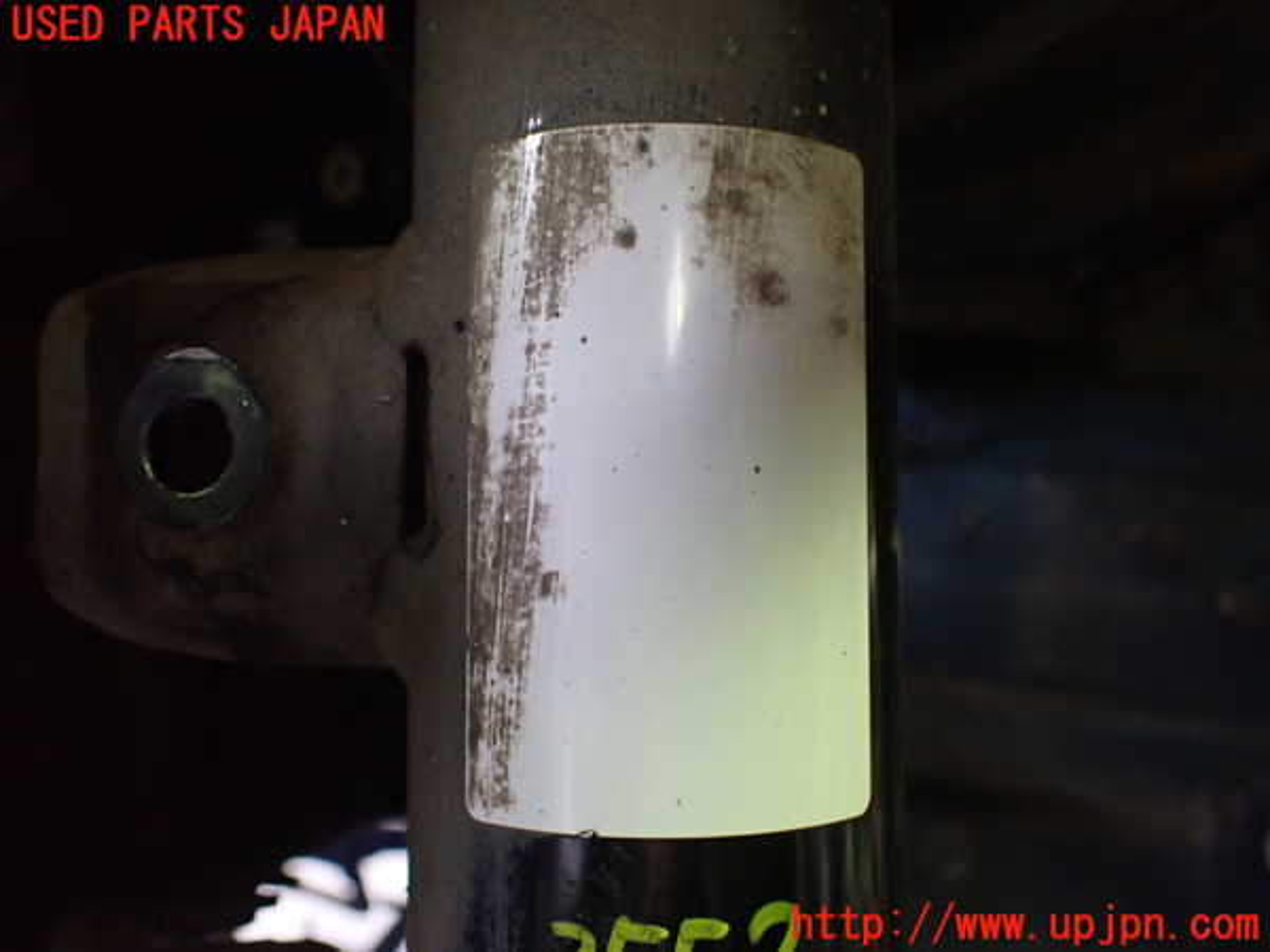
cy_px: 476
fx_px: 1101
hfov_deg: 60.0
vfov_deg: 46.8
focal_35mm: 30
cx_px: 635
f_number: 2.3
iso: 800
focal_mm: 5.4
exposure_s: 1/60
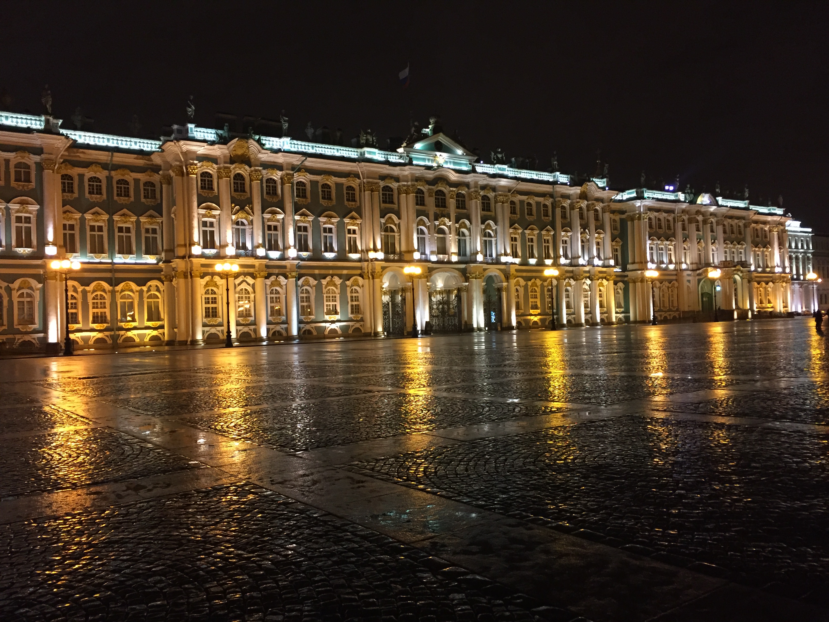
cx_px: 414
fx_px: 695
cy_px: 311
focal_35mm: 29
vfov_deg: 48.2
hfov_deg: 61.7
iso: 250
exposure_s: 1/33
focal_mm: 4.15
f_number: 2.2
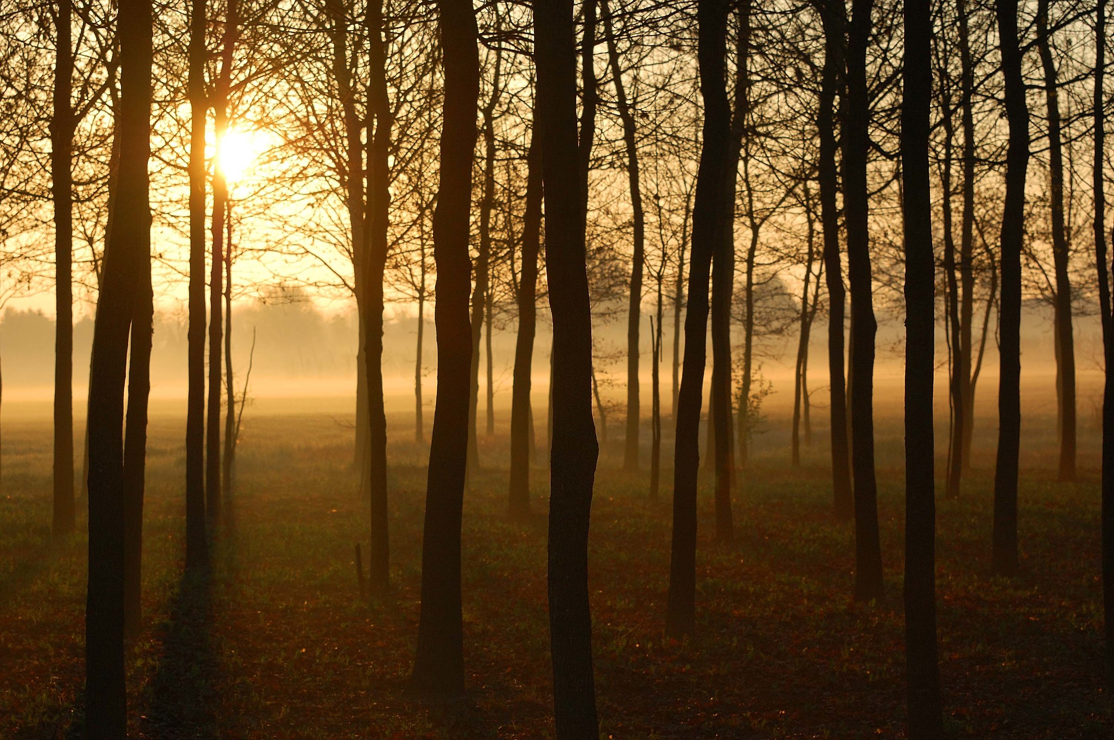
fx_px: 3246
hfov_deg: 19.5
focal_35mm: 105
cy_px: 370
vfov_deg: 13.0
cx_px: 557
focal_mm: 70
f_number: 6.3
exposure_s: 1/320
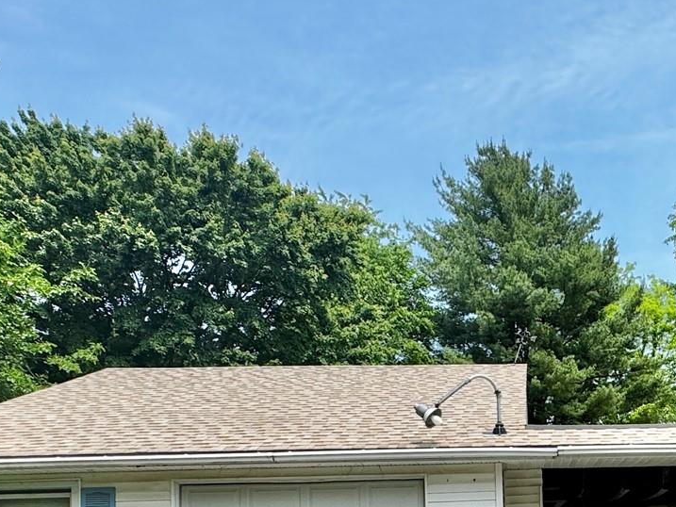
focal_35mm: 40
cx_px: 605
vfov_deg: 32.6
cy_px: 524
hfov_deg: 42.9
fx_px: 781
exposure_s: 1/1110
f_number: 2.2
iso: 40
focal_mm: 2.22
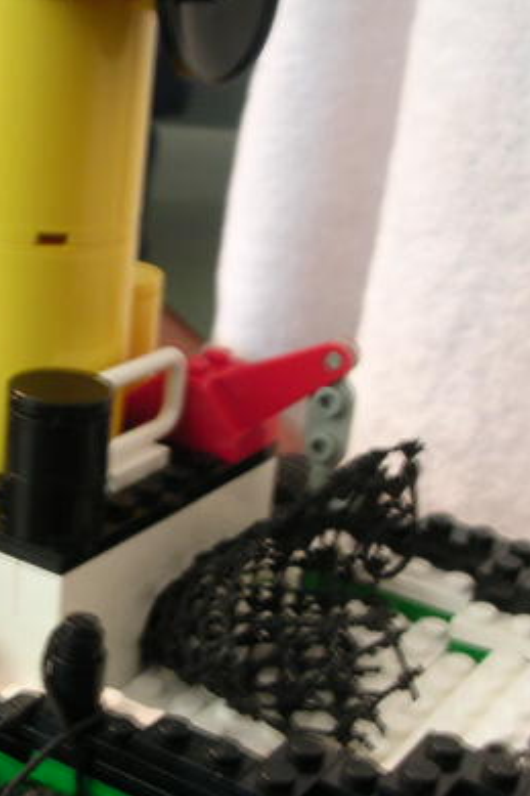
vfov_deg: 30.9
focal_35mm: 65
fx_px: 1437
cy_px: 485
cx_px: 141
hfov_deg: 20.8
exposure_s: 1/3.2
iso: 160
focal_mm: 5.8
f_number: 2.8
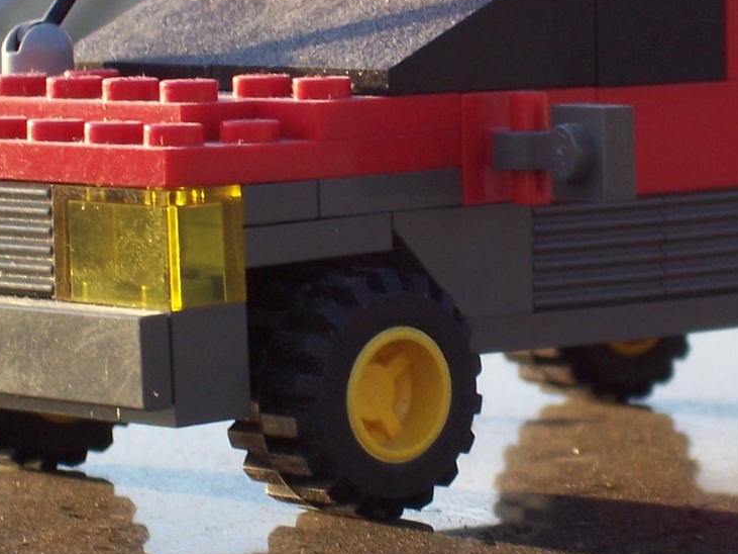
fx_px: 4924
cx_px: 465
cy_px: 168
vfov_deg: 6.4
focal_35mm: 231
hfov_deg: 8.6
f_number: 4.6
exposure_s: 1/125
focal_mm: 16.8
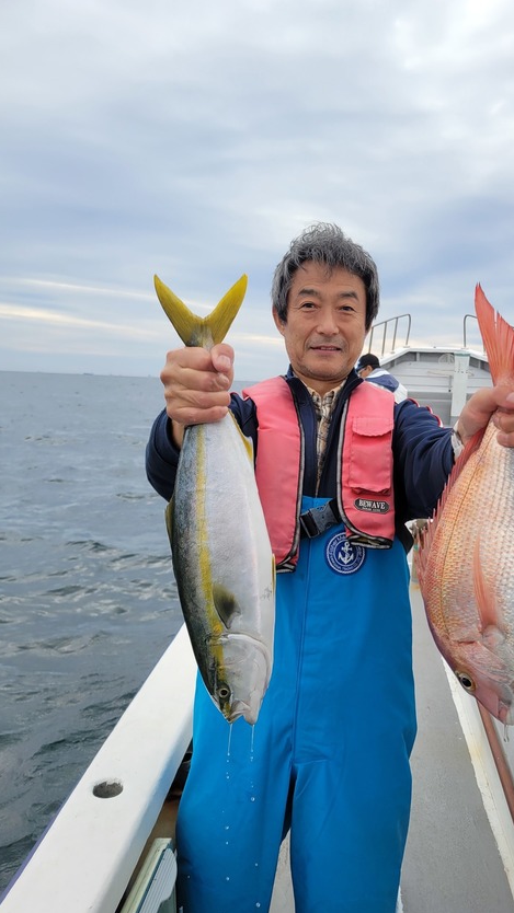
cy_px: 465
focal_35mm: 29
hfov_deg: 39.9
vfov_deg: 66.1
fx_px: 703
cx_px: 322
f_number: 1.8
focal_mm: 5.4
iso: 40
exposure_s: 1/1173
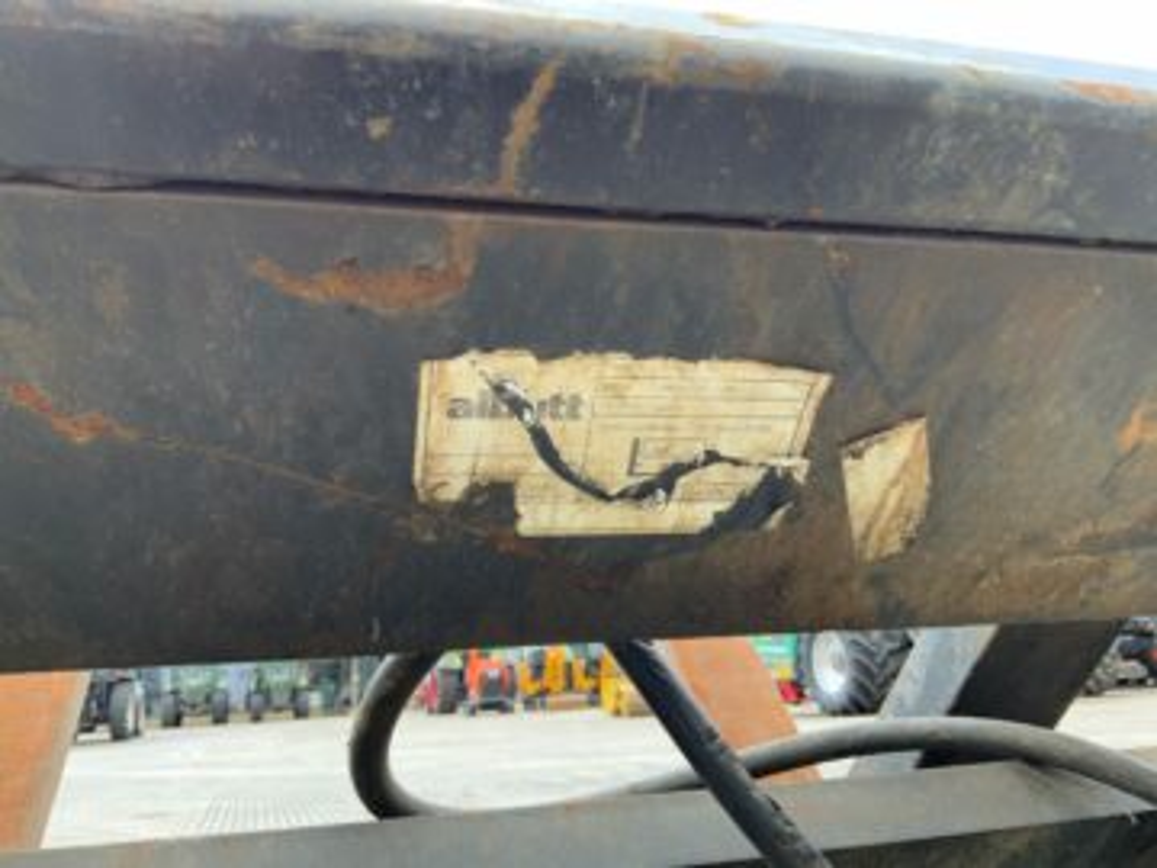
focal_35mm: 29
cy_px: 434
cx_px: 578
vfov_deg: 48.2
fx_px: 969
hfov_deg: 61.7
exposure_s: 1/122
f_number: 1.8
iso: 20
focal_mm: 3
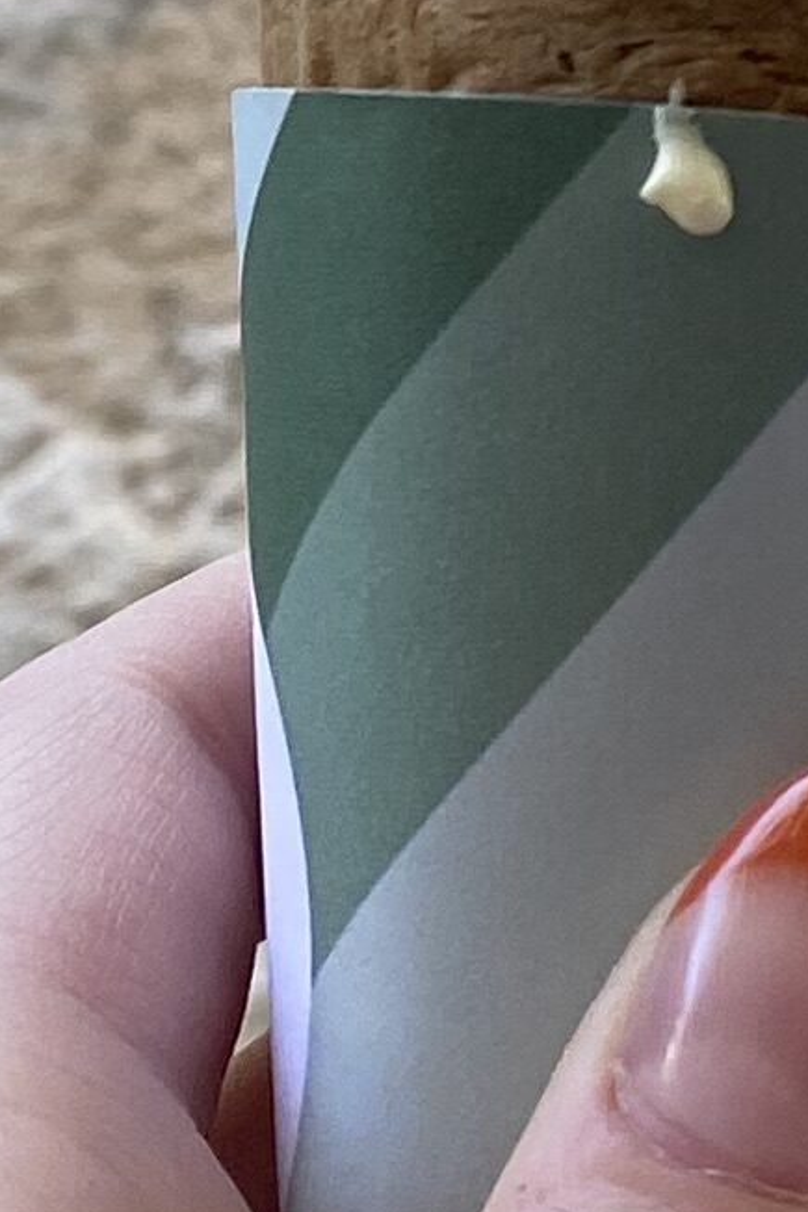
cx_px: 1516
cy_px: -635
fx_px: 5625
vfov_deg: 11.7
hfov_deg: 7.9
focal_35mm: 167
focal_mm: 4.25
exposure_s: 1/121
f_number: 1.8
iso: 64
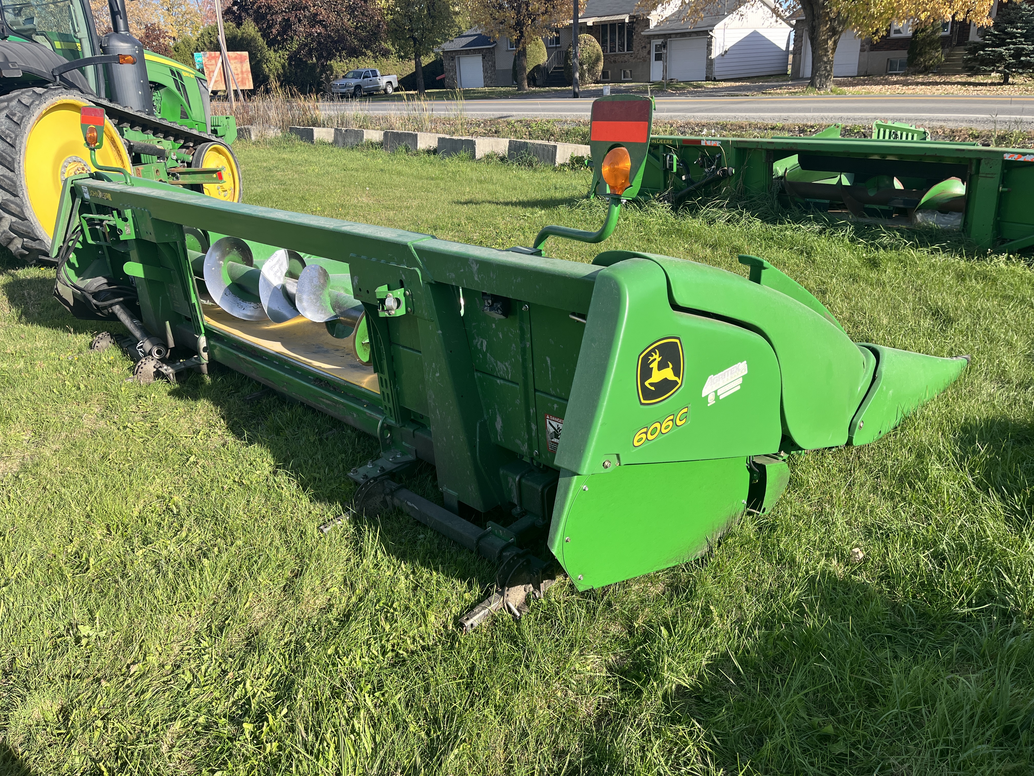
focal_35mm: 26
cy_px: 388
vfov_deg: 53.1
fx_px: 777
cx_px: 517
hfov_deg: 67.3
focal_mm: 5.1
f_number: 1.6
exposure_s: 1/1536
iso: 50
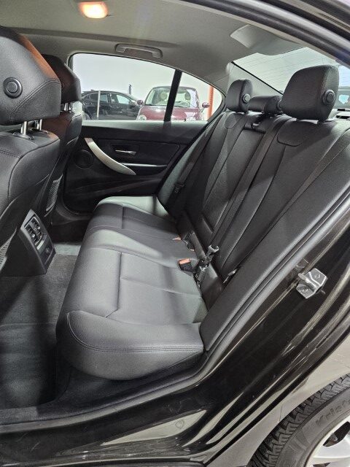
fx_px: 310
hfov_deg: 58.9
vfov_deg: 73.9
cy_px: 234
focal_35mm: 23
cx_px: 175
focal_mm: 6.3
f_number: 1.7
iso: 640
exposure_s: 1/50
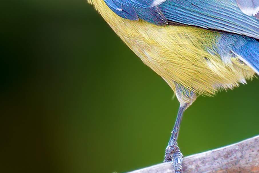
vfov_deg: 0.6
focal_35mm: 2232
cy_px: -23
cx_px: 50
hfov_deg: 0.9
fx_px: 16057
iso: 1250
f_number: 8
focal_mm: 560
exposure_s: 1/250
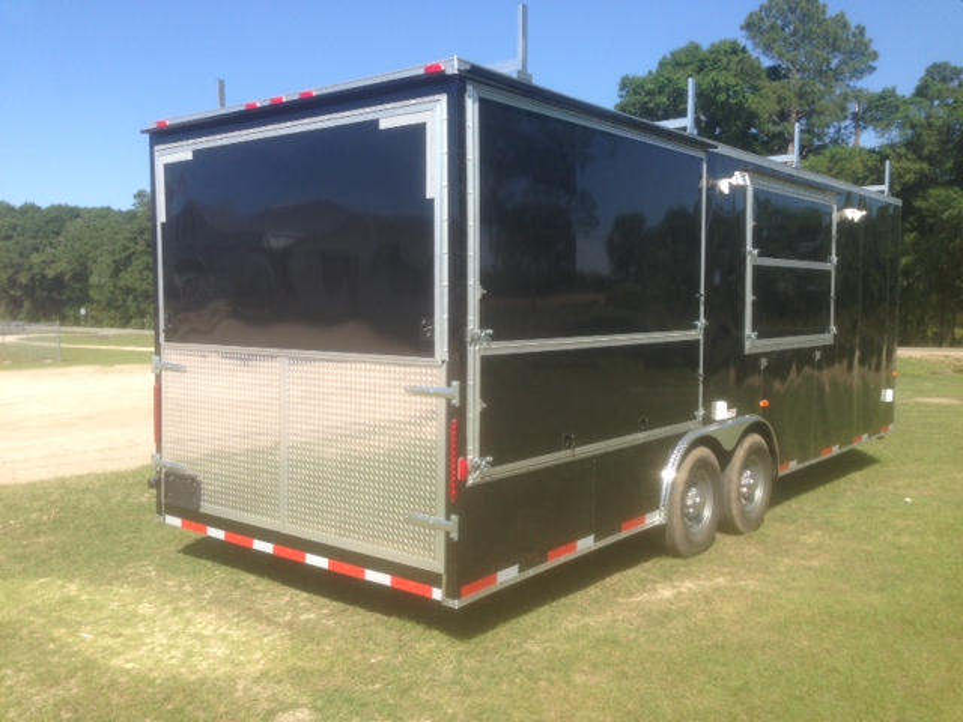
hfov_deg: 55.4
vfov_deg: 42.9
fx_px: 918
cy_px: 361
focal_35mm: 33
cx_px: 482
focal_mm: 4.12
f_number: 2.4
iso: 50
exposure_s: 1/968
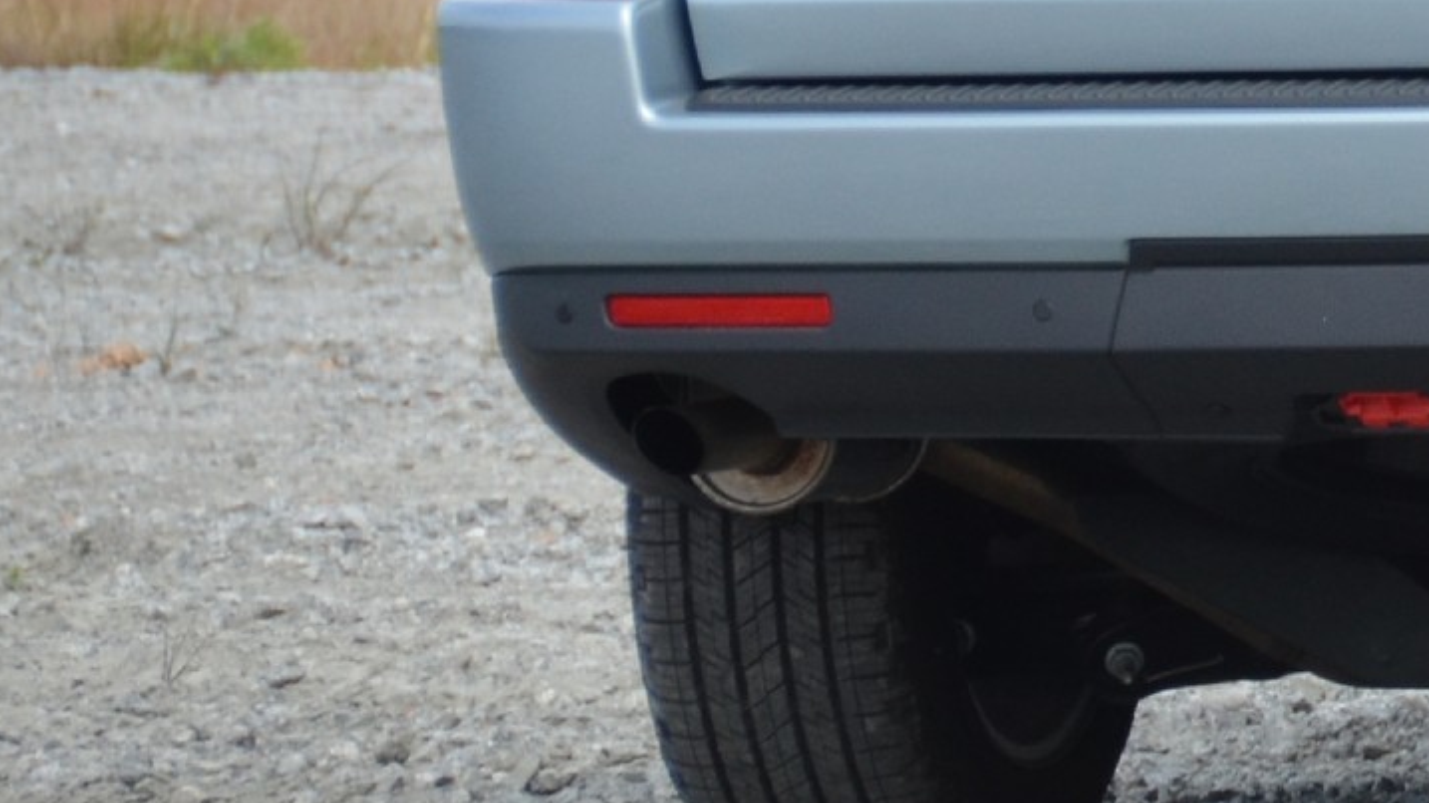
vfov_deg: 1.7
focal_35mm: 711
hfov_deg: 3.0
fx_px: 26936
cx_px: 2312
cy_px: -237
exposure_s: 1/1000
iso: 450
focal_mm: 130
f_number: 5.6
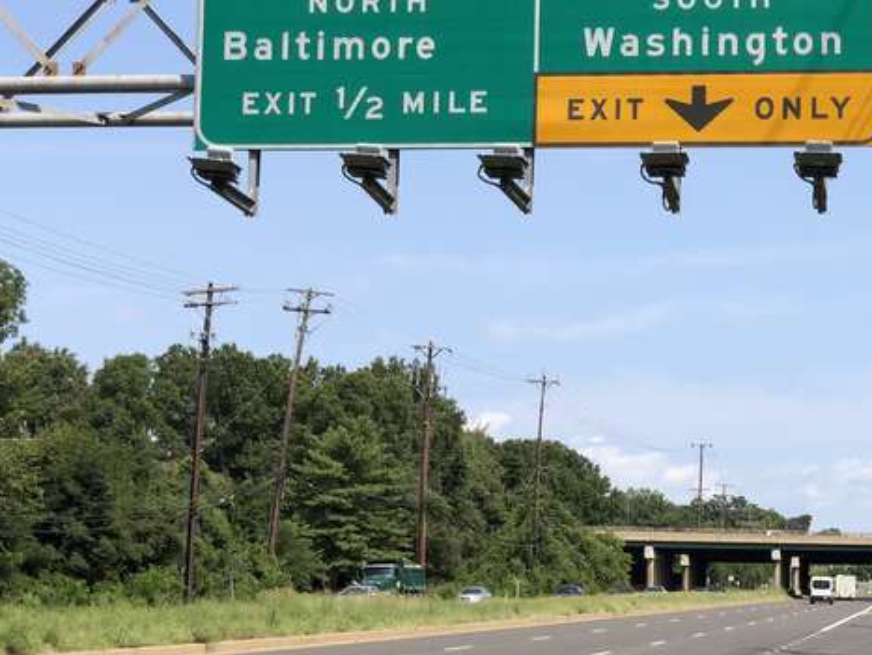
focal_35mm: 89
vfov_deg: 16.6
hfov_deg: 21.8
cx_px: 654
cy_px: 381
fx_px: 2244
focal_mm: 6
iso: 16
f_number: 2.4
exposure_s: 1/1033
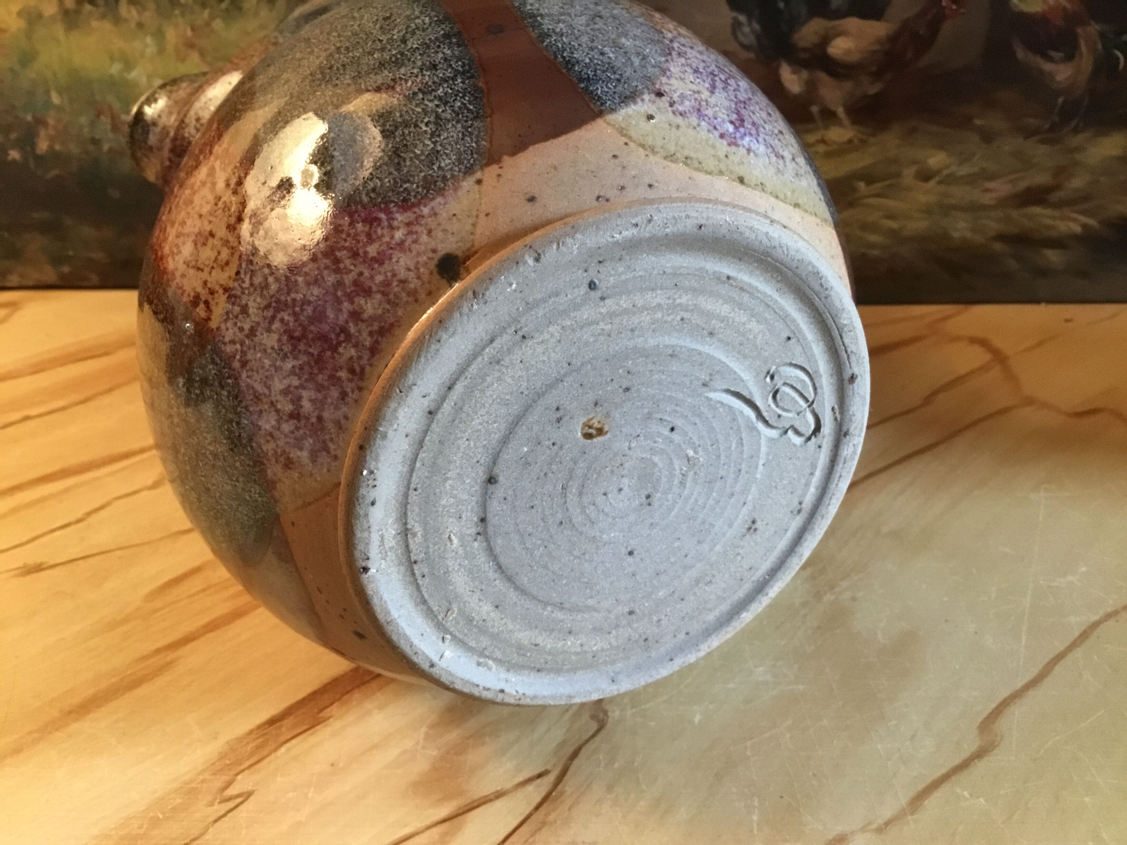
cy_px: 422
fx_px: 1009
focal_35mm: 31
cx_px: 564
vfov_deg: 45.4
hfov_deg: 58.4
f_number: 2.4
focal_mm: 3.3
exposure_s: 1/20
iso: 200
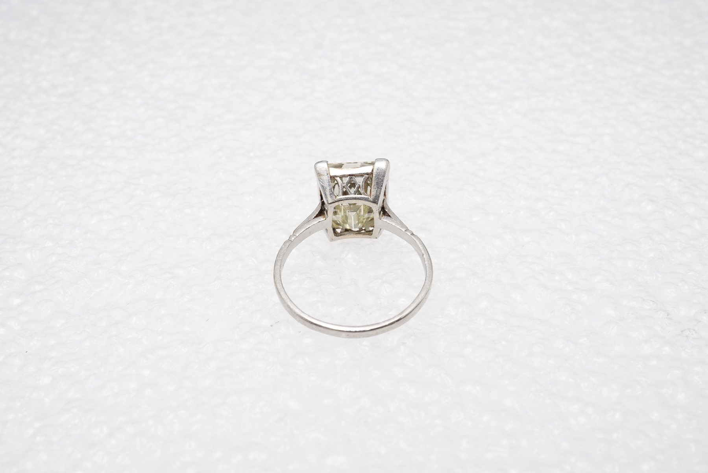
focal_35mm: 45
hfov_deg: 43.6
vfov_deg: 29.9
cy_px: 236
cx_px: 354
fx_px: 885
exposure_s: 1/125
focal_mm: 30
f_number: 22
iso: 500
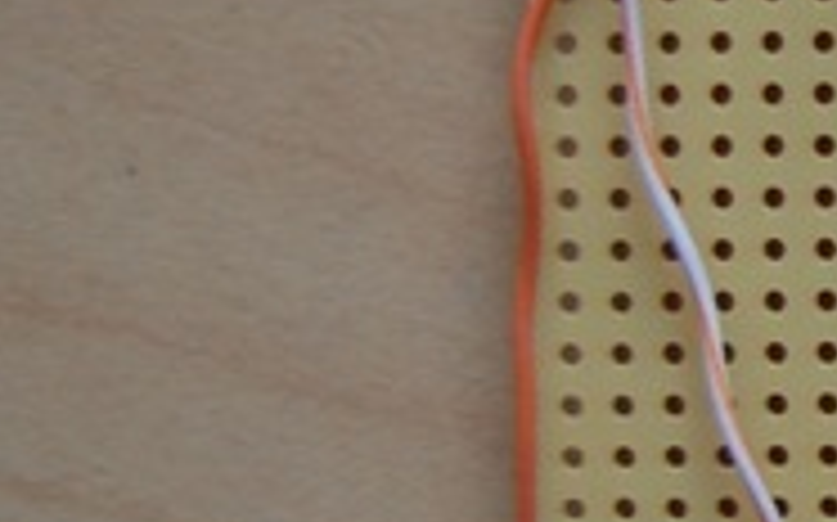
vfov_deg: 7.6
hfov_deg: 10.9
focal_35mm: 173
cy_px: 212
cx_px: 1724
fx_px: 3944
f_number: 2.9
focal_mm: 6.3
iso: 79
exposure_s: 1/21.3
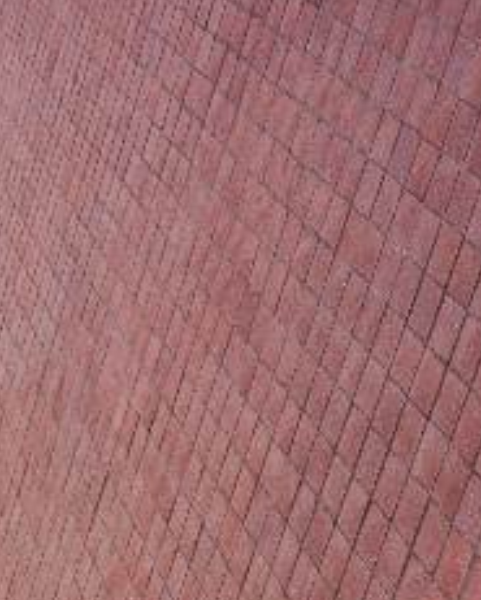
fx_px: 1341
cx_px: 172
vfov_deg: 21.5
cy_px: 883
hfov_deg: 20.3
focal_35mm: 75
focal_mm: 26.5
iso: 160
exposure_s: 1/160
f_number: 4.5
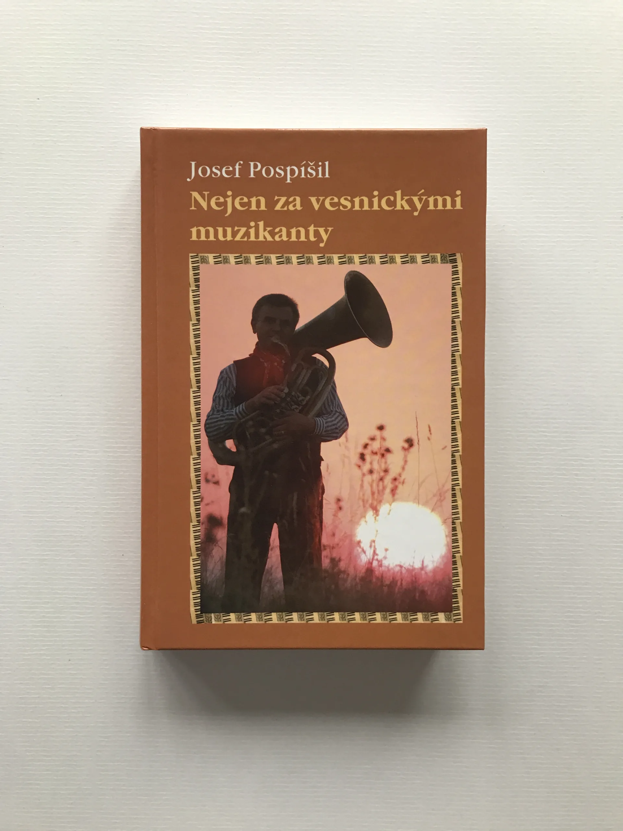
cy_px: 416
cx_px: 312
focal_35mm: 28
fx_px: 672
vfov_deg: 63.4
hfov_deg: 49.7
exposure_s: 1/33
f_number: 1.8
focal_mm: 3.99
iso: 40
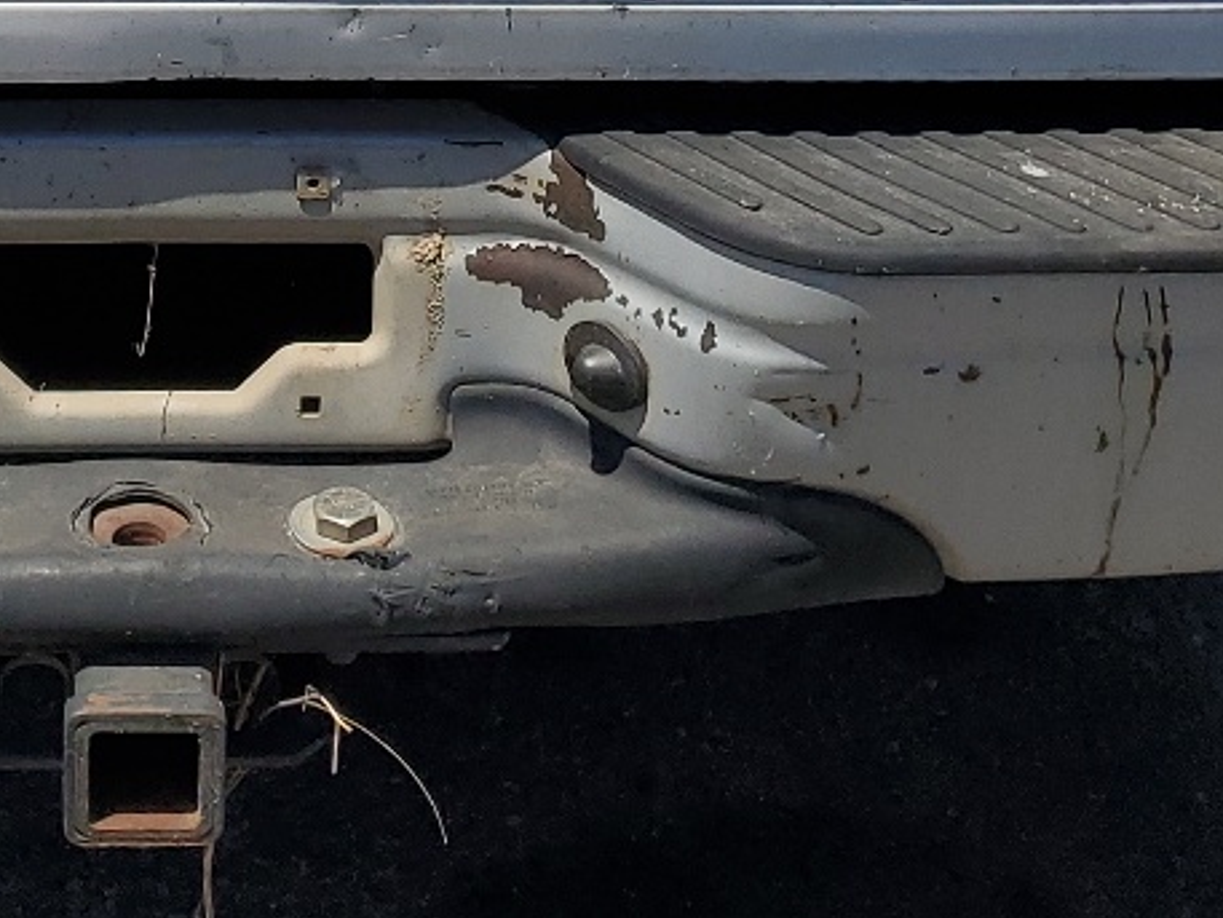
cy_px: -442
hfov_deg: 21.1
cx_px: 126
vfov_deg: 15.1
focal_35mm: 91
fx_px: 3216
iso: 50
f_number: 1.5
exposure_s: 1/10000
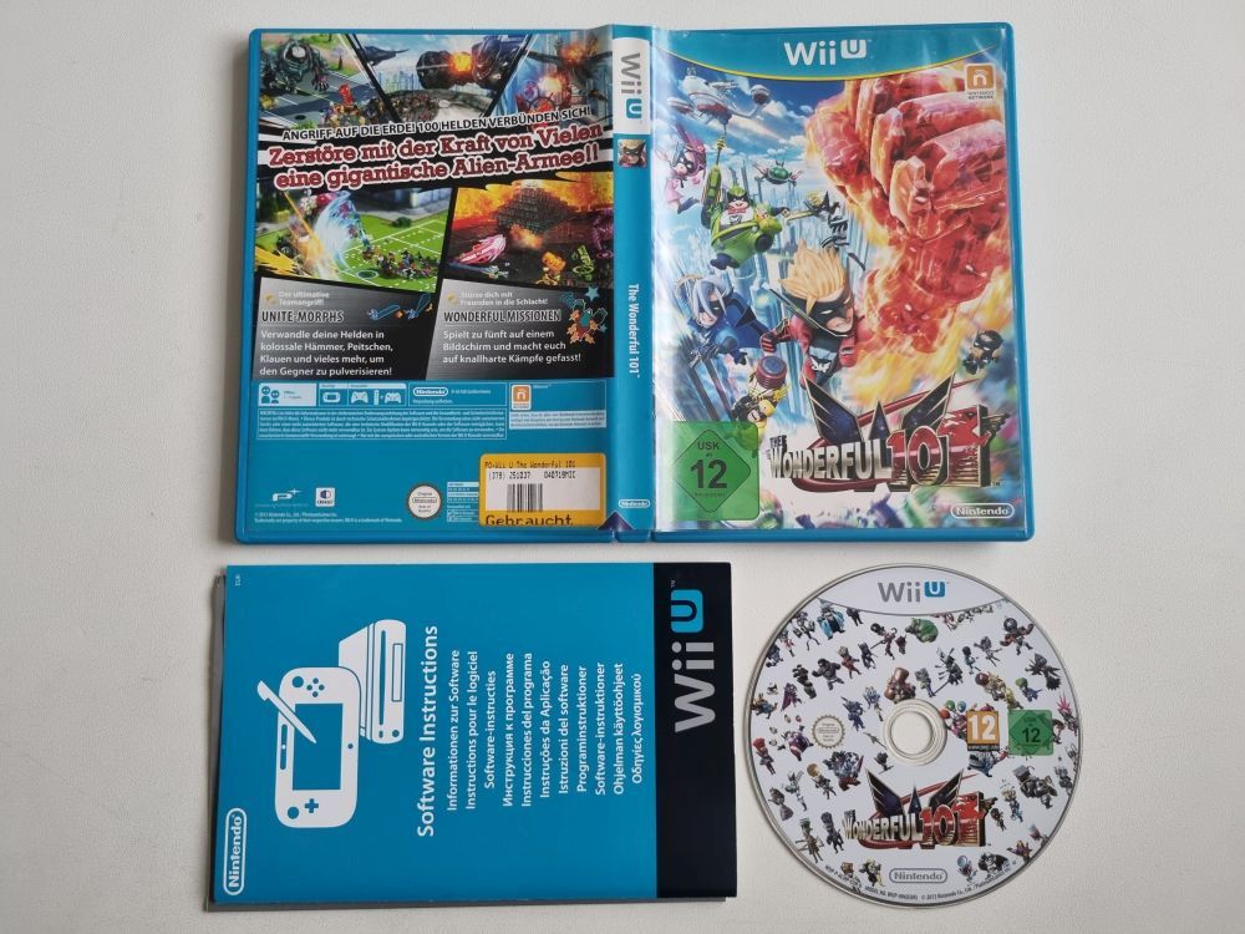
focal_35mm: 26
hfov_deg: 67.3
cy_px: 467
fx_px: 935
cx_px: 622
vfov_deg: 53.1
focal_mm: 5.4
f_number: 1.8
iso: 320
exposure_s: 1/50
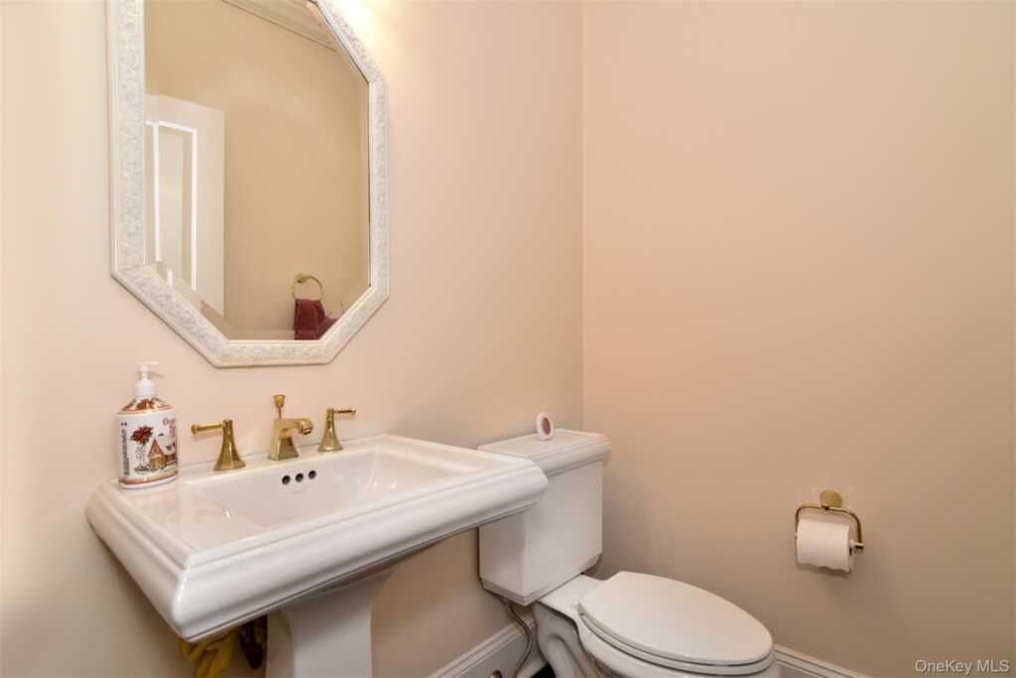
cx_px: 508
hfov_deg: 95.0
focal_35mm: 16
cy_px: 339
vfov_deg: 72.1
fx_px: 466
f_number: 8
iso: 640
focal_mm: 11
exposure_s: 1/80
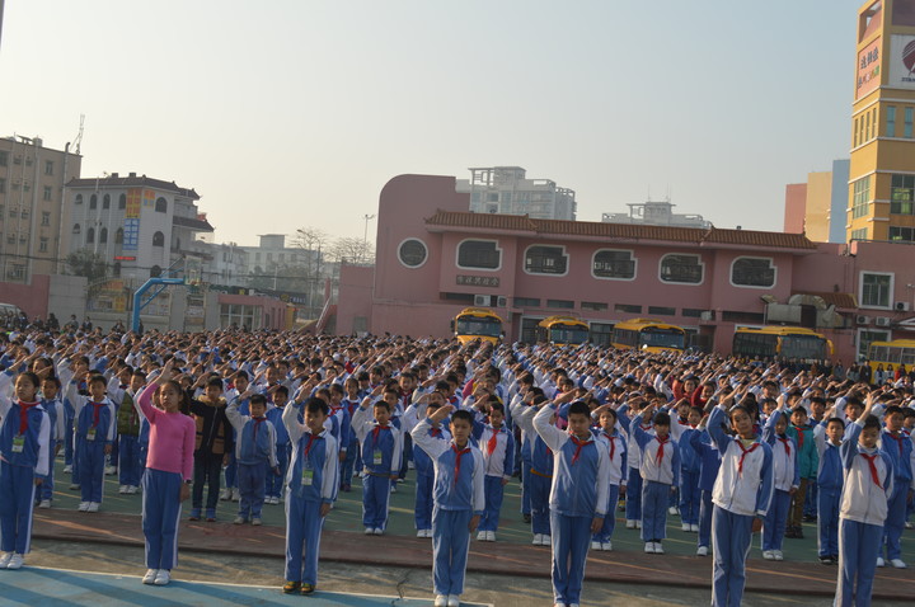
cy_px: 304
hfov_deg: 49.6
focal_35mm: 39
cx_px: 458
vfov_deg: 34.1
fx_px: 990
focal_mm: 26
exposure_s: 1/200
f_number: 6.3
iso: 100
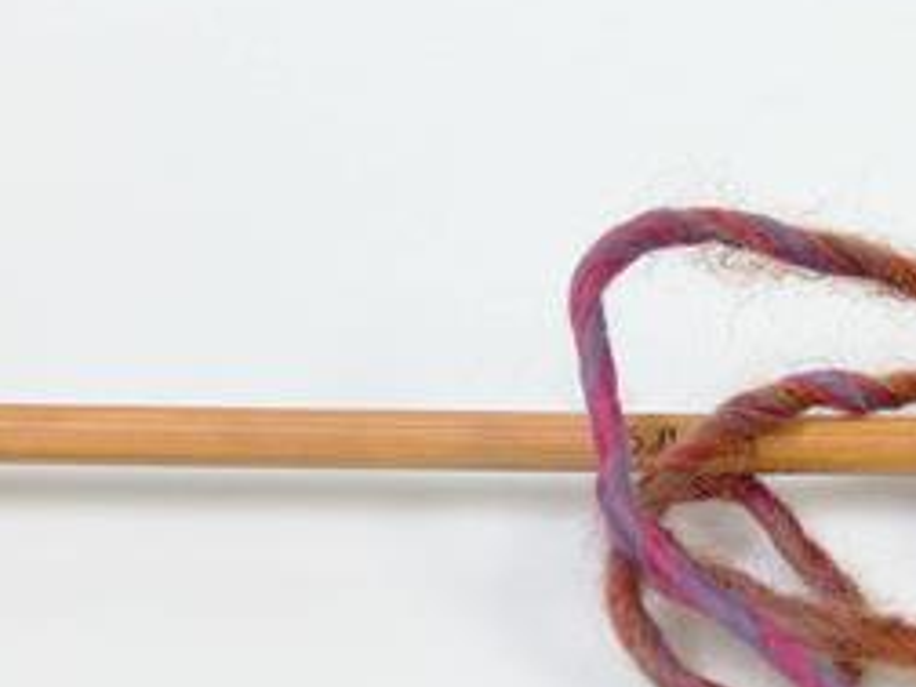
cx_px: 687
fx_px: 2567
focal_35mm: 97
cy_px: 438
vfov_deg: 15.2
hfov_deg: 20.1
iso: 200
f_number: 2.9
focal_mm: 12.53
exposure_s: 1/43.7
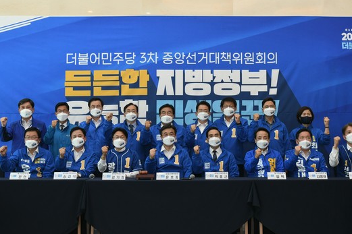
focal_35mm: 53
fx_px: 518
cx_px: 175
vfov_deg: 25.5
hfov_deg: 37.5
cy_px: 116
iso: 1000
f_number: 5
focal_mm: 31
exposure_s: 1/161
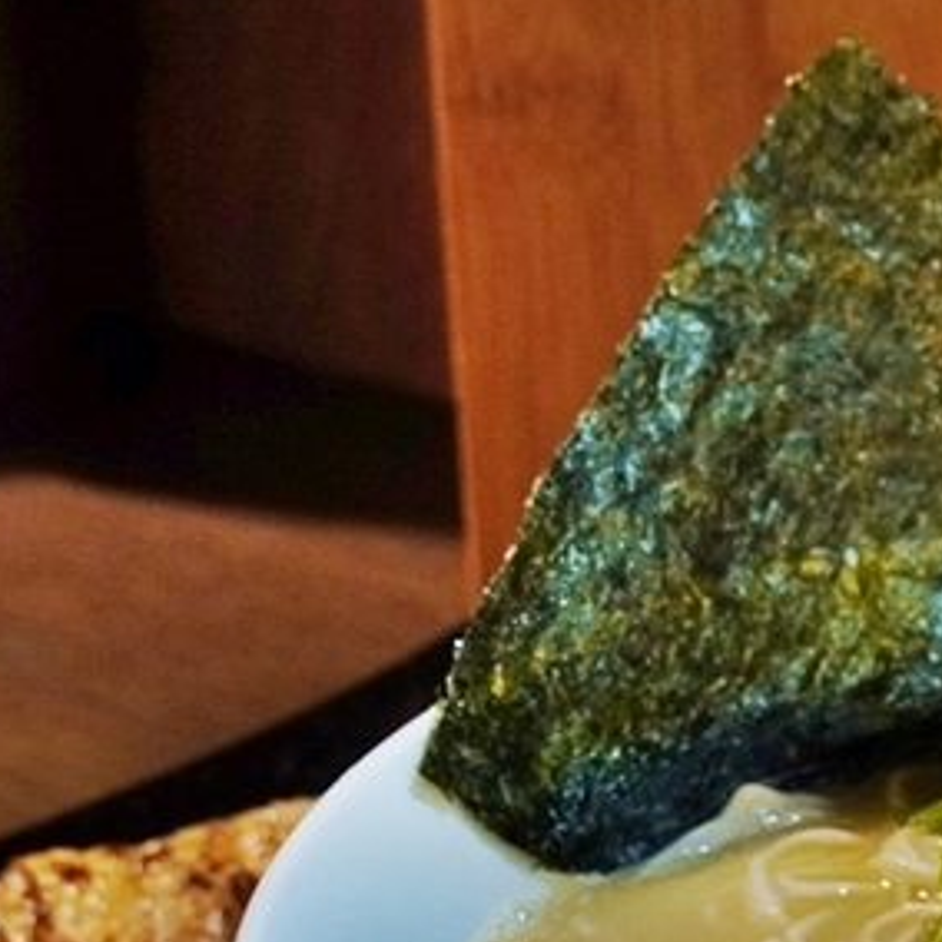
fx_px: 4349
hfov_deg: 12.1
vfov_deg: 12.3
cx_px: 1154
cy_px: 793
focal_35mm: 141
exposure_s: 1/20
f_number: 7.1
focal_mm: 37
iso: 1600
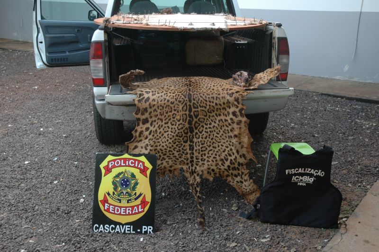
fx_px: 458
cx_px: 190
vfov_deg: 30.8
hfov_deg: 45.0
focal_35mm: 44
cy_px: 126
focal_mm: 29
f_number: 4
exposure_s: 1/60
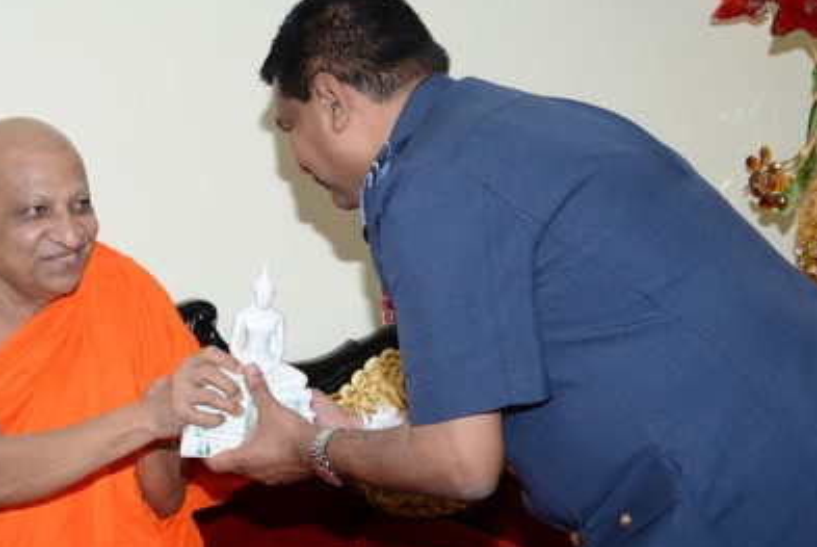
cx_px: 223
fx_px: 2249
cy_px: 308
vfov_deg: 13.9
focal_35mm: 99
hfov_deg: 20.5
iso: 800
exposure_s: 1/125
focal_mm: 65
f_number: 6.3
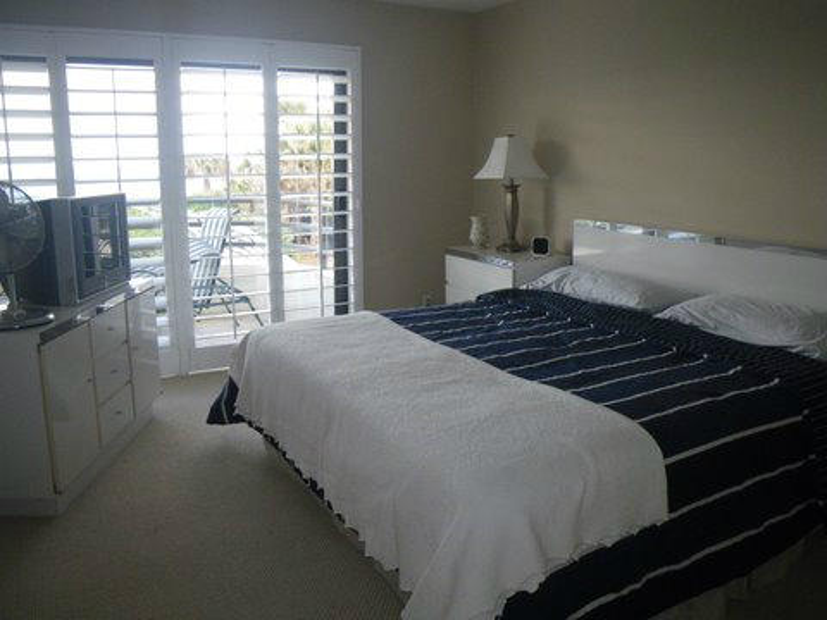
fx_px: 669
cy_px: 310
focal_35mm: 28
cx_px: 414
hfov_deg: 63.4
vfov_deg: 49.7
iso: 400
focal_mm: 5
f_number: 3.5
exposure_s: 1/50
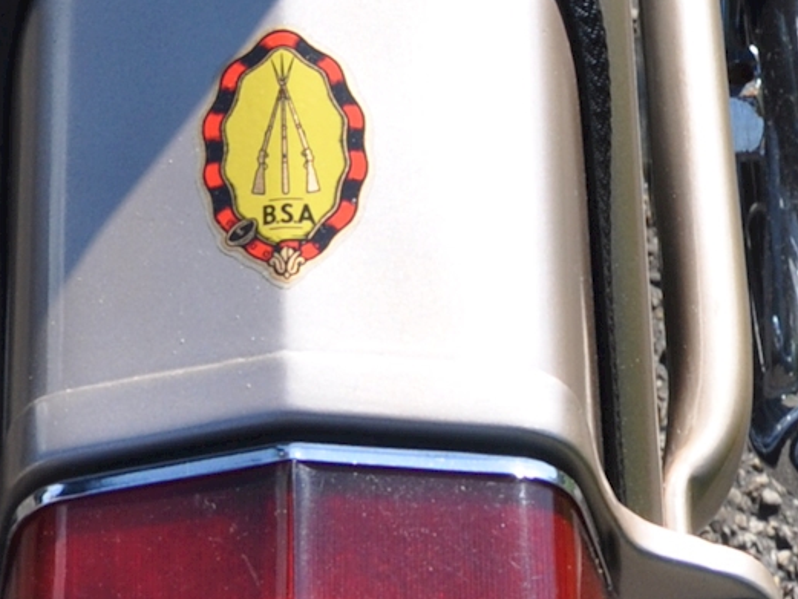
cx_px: 388
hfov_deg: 9.9
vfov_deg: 6.5
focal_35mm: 200
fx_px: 4604
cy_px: -1453
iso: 200
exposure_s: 1/160
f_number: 13
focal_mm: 25
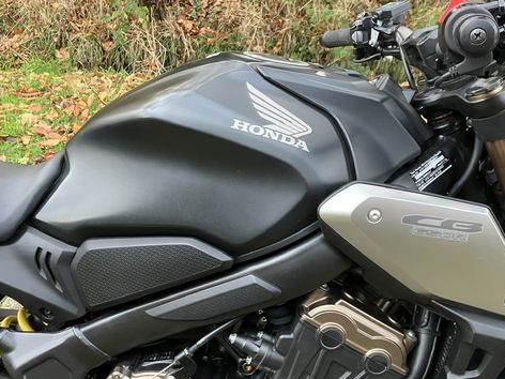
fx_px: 554
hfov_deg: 49.0
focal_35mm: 38
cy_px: 185
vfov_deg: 37.7
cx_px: 264
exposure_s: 1/60
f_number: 1.8
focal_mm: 3.99
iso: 250
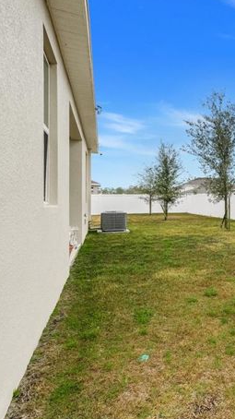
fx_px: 297
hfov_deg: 34.2
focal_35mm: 27
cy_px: 205
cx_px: 285
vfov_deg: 70.2
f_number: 9
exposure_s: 1/6
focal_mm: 16.5
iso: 250
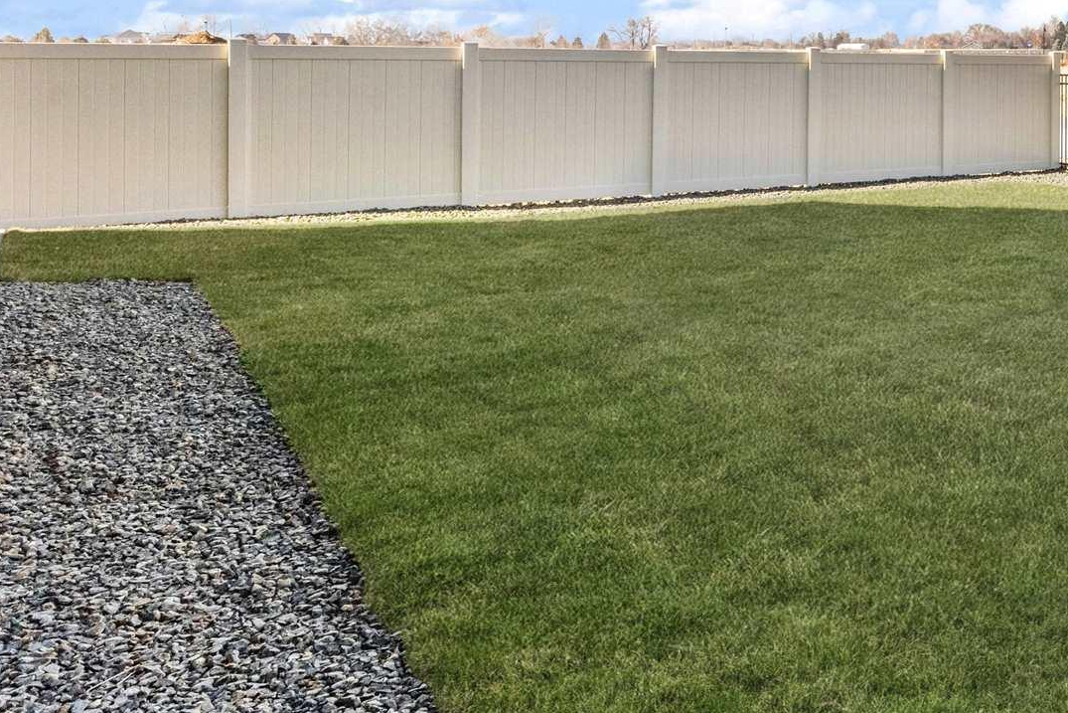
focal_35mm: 40
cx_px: 1456
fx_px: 1187
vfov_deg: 32.1
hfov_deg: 32.7
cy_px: 94
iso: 800
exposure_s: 1/250
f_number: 14
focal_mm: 14
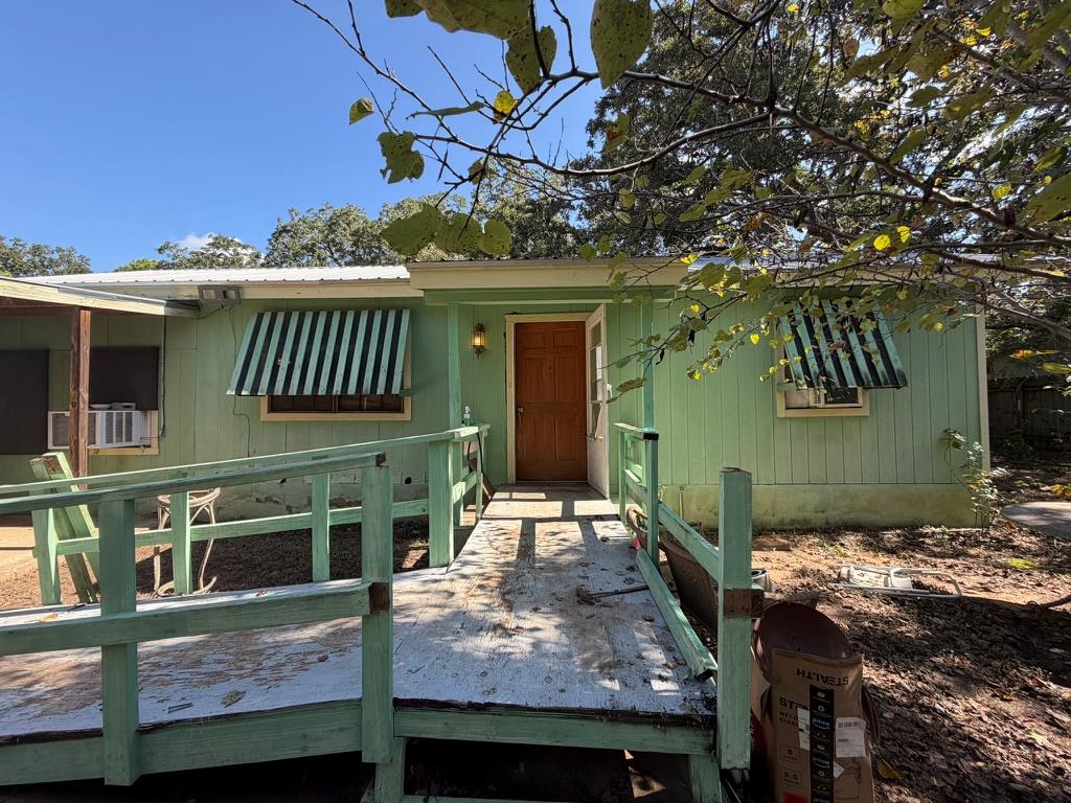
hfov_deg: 102.1
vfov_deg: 85.7
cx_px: 536
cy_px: 402
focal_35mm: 14
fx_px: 433
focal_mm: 2.22
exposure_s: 1/502
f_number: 2.2
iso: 50
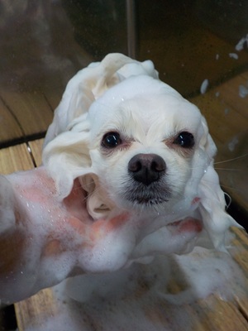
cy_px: 166
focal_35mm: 30
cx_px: 124
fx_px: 287
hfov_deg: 46.8
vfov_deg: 60.0
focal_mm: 4.1
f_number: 3.3
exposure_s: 1/30
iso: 180
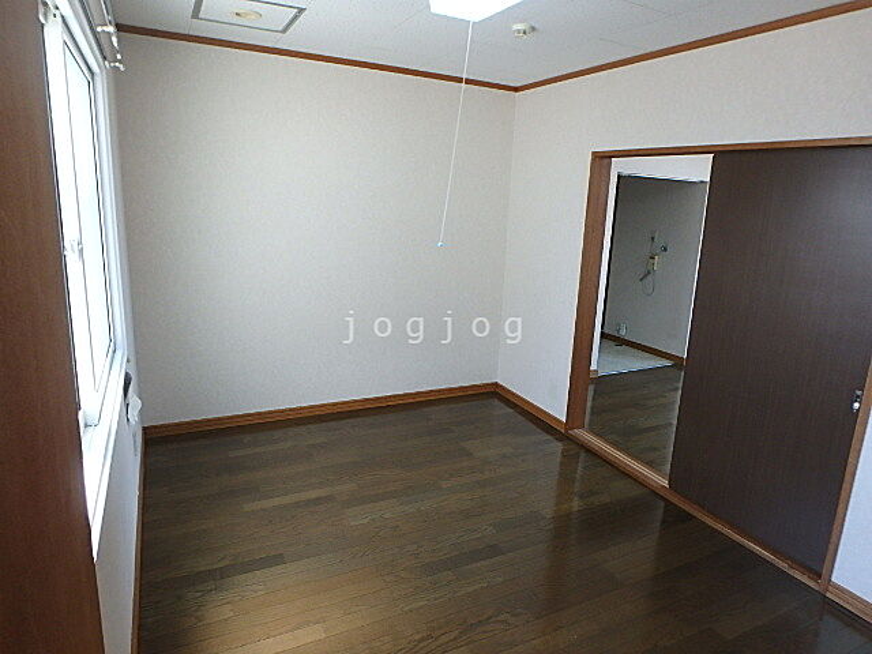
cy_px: 327
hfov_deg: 79.0
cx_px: 436
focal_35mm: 21
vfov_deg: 63.4
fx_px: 529
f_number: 3.5
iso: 200
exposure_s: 1/30
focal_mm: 3.7
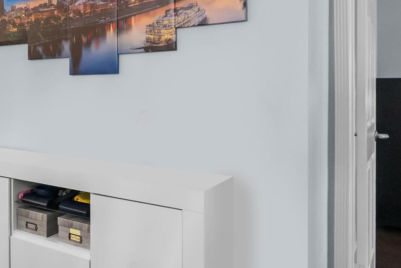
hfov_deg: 44.9
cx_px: 24
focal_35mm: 38
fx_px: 424
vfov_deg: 34.4
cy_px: 70
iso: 6400
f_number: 9
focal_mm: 16
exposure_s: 1/50
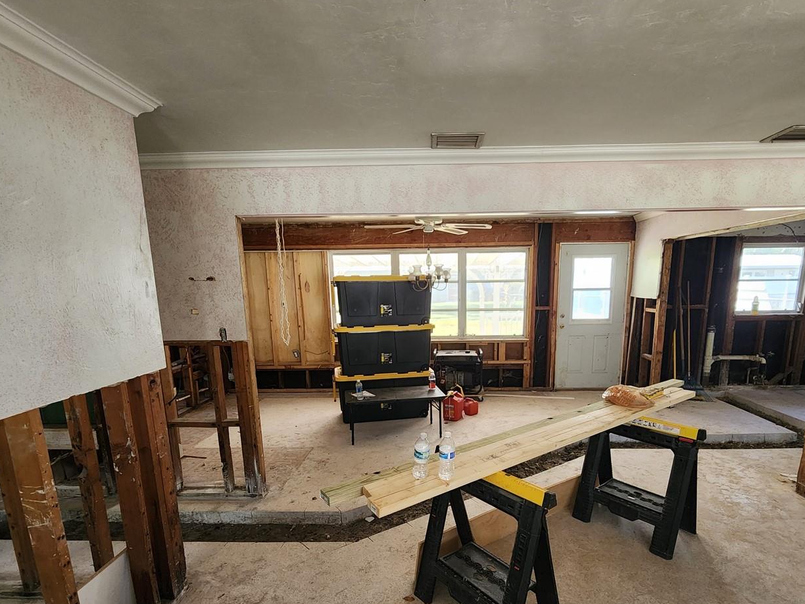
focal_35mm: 17
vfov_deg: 73.8
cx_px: 425
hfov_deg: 90.9
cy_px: 366
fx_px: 395
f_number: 2.2
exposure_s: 1/60
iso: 320
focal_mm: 2.2
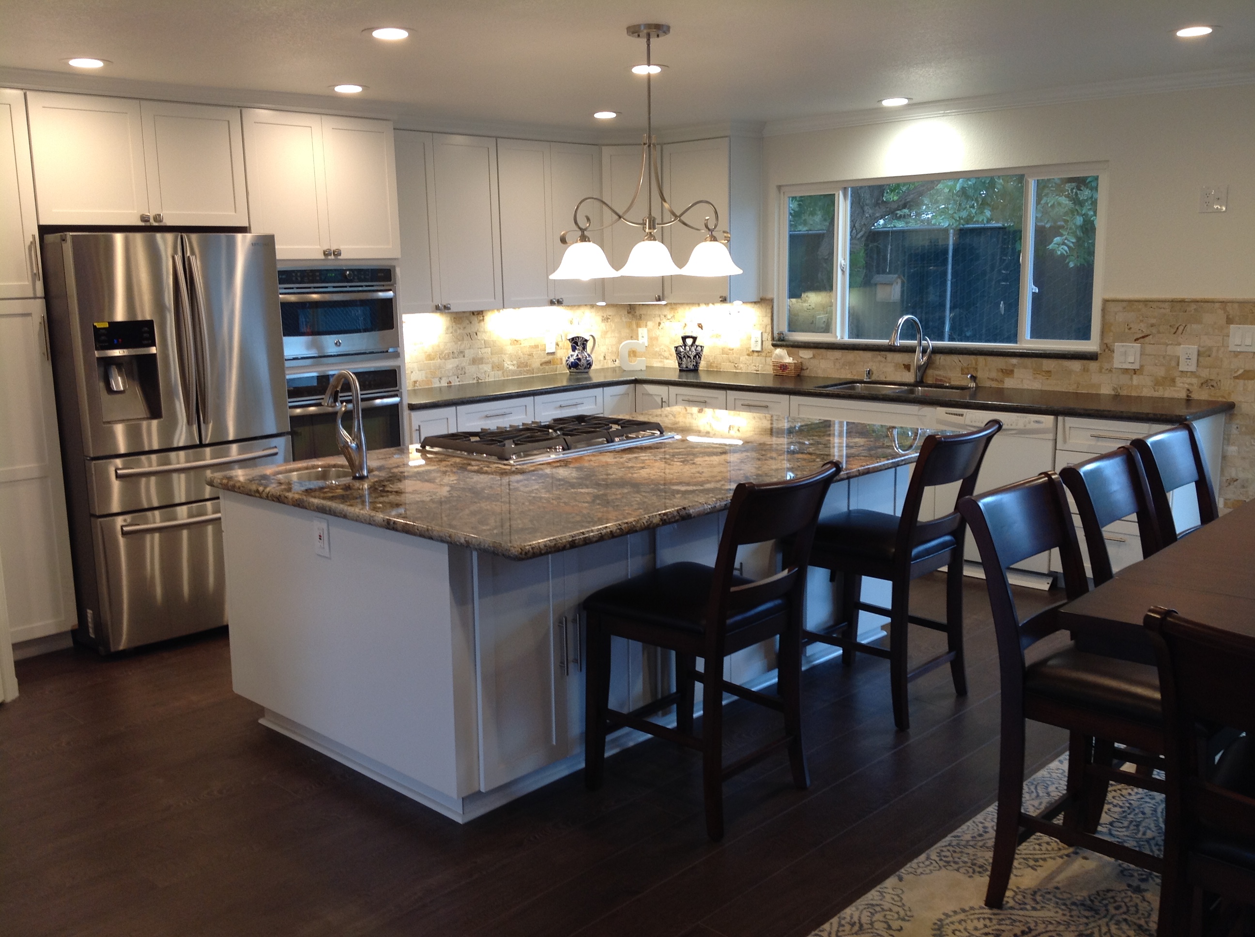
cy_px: 468
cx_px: 628
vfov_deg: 40.6
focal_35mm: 35
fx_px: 1267
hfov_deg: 52.7
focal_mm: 4.28
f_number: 2.4
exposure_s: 1/20
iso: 50
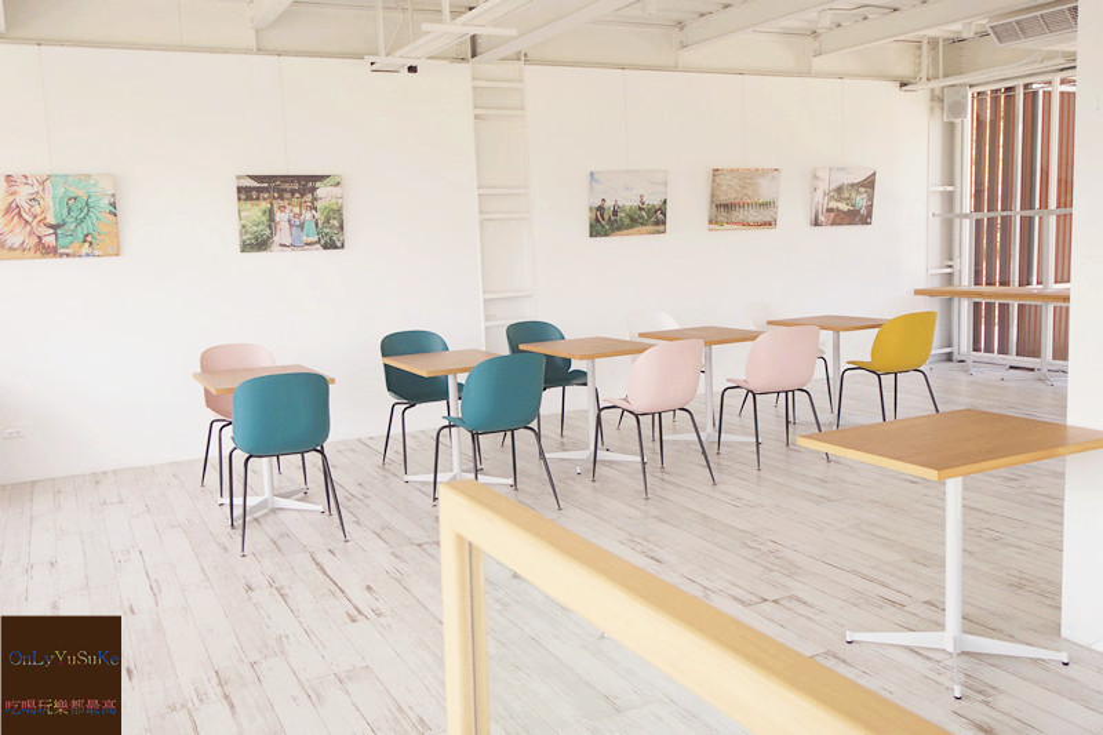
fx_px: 888
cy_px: 368
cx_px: 552
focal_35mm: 29
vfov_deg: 44.9
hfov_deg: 63.7
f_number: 4
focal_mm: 11
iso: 160
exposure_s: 1/100
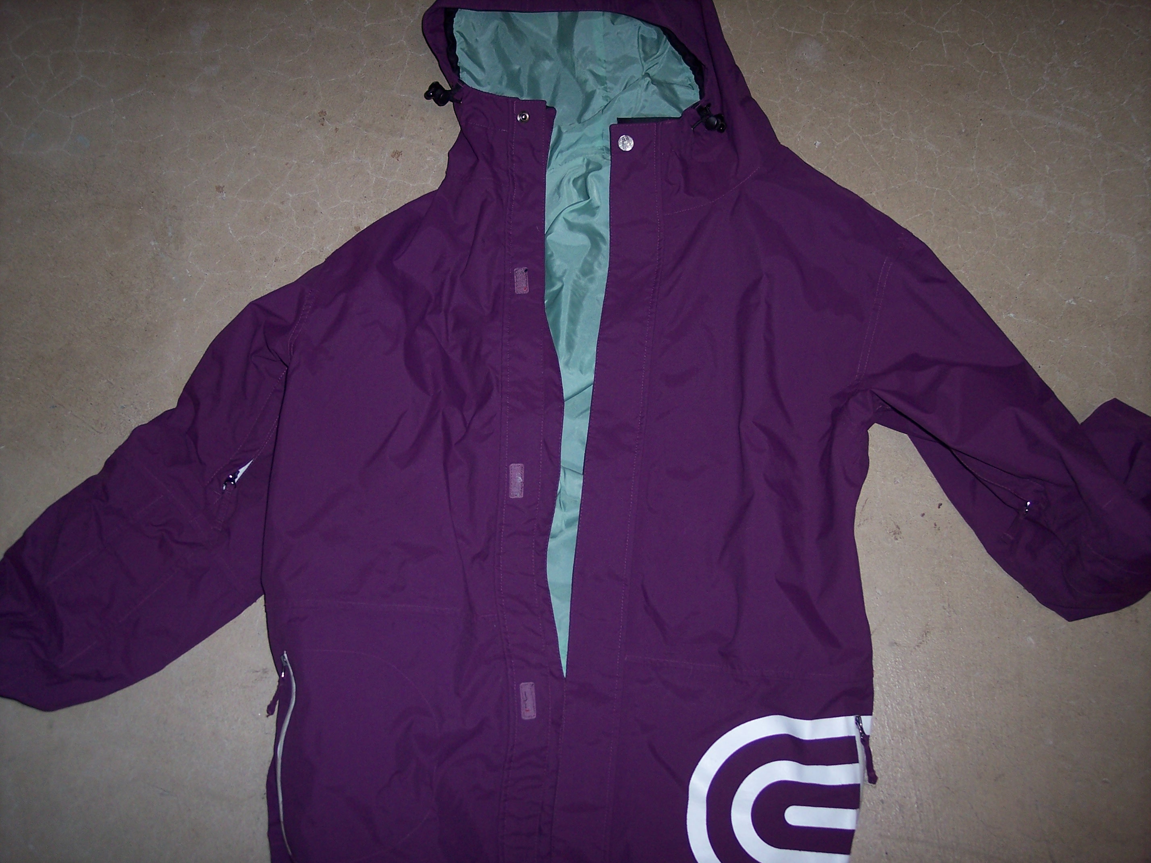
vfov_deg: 36.8
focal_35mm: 39
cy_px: 432
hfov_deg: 47.9
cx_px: 576
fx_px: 1297
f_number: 2.8
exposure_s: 1/60
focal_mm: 8
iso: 100
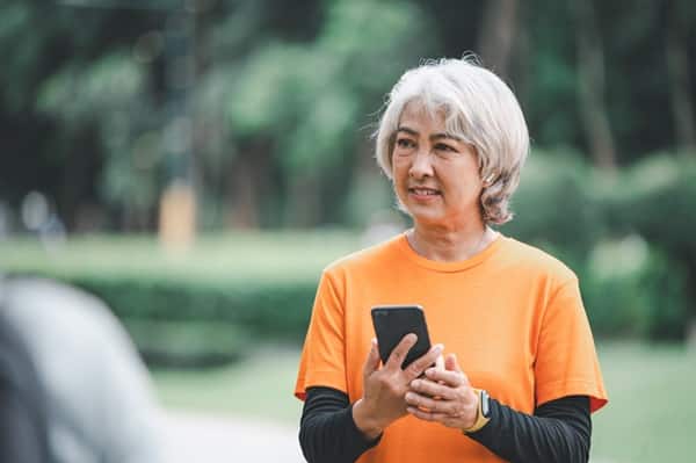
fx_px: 3863
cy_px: 232
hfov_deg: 10.3
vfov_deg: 6.9
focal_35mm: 200
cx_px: 348
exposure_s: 1/1000
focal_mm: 200
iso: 280
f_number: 2.8
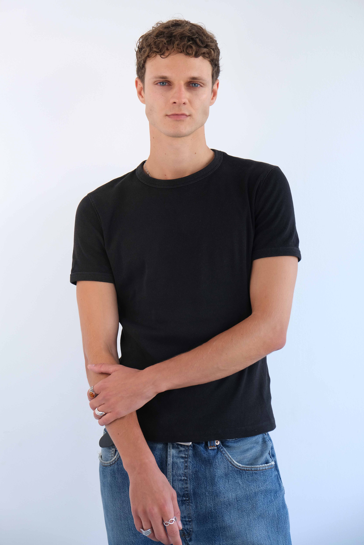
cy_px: 272
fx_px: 849
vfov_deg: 35.6
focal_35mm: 56
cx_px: 182
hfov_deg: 24.2
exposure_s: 1/125
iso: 640
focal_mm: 37.4
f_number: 4.5
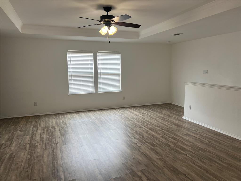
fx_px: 181
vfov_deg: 53.1
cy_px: 90
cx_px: 120
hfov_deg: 67.3
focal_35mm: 26
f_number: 1.5
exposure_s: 1/120
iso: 100
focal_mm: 5.7
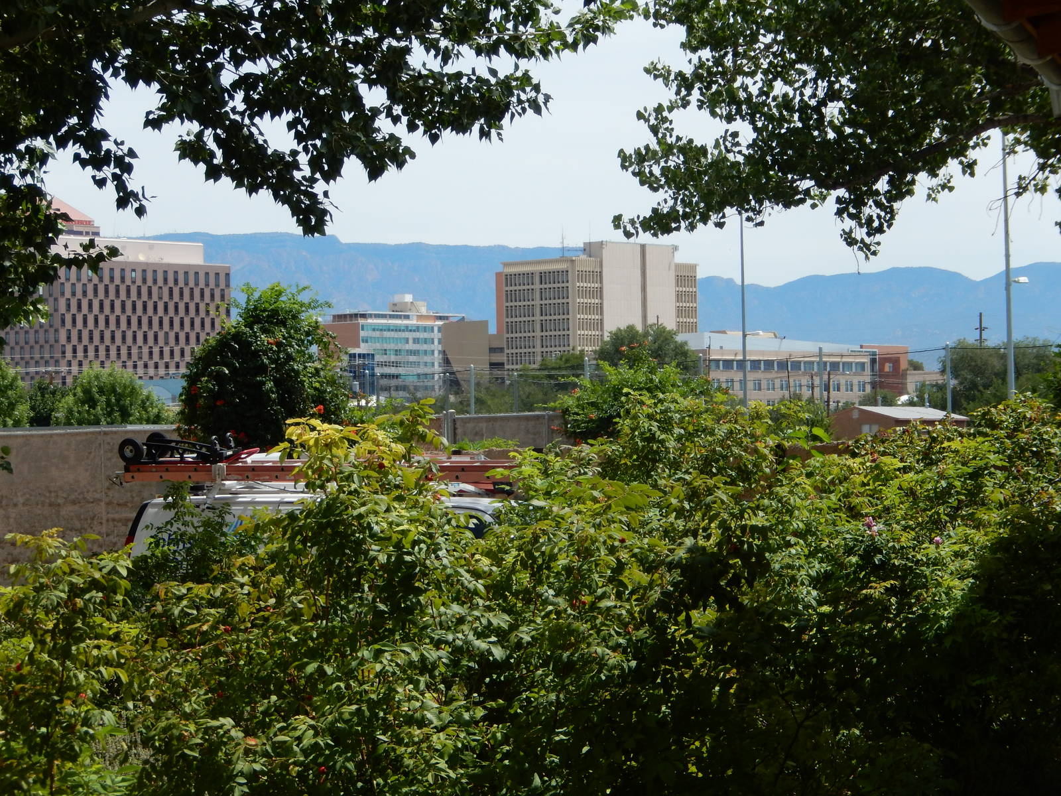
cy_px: 398
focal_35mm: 117
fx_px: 3586
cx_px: 530
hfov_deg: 16.8
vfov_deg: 12.7
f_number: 5.5
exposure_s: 1/640
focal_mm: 21
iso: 125
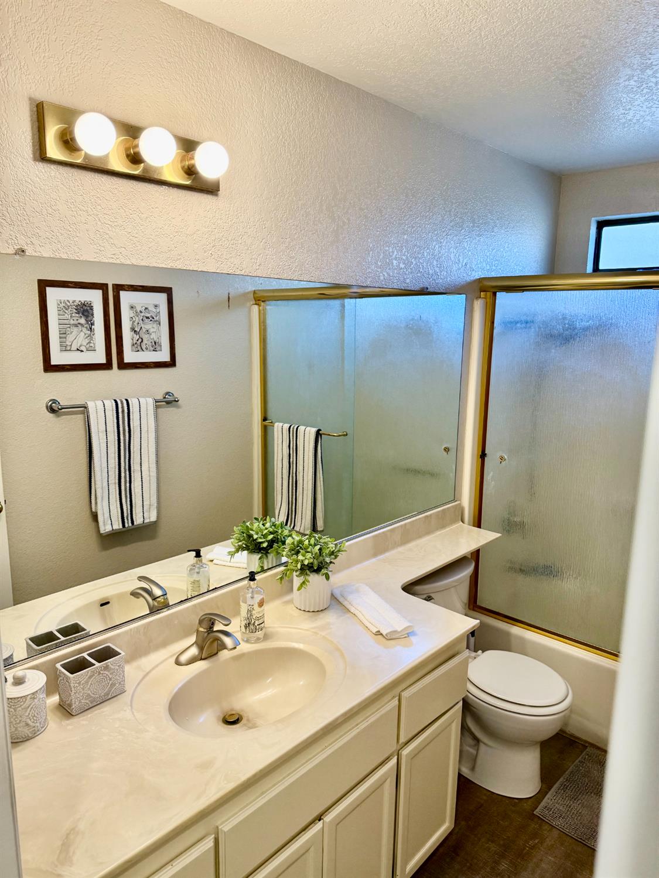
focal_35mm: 24
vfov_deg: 71.6
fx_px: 609
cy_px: 439
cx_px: 330
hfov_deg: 56.8
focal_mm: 6.76
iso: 200
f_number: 1.78
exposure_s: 1/140
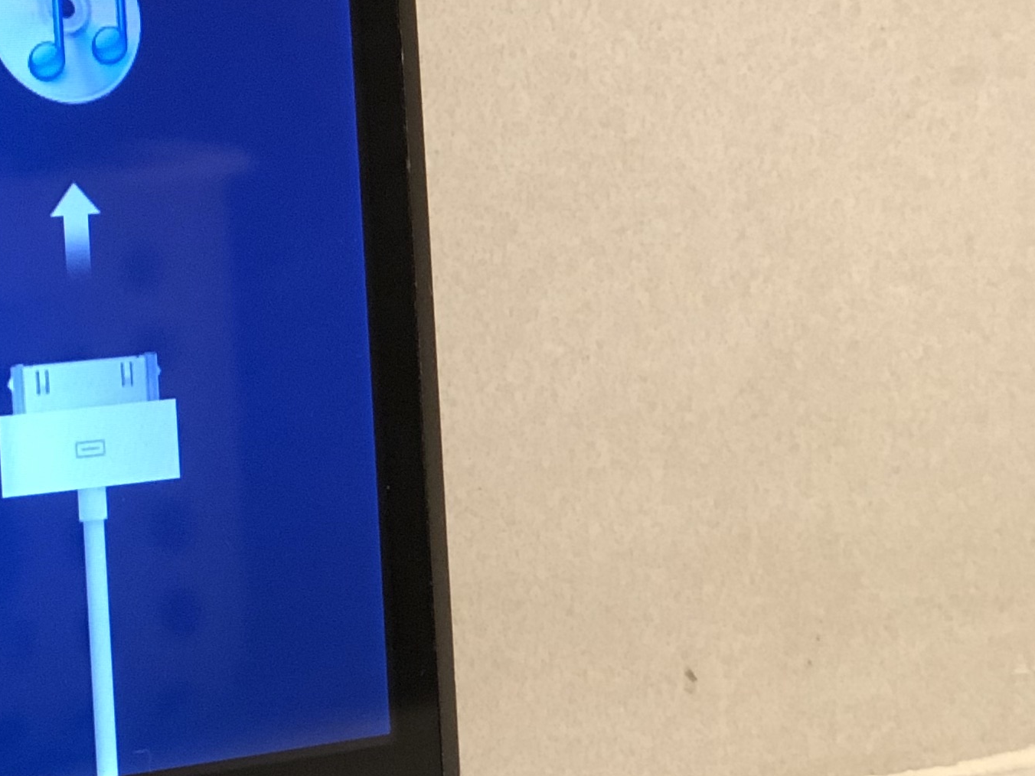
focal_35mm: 170
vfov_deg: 8.7
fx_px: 5083
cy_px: 136
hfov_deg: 11.5
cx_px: -71
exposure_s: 1/33
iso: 160
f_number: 2.8
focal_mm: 6.6
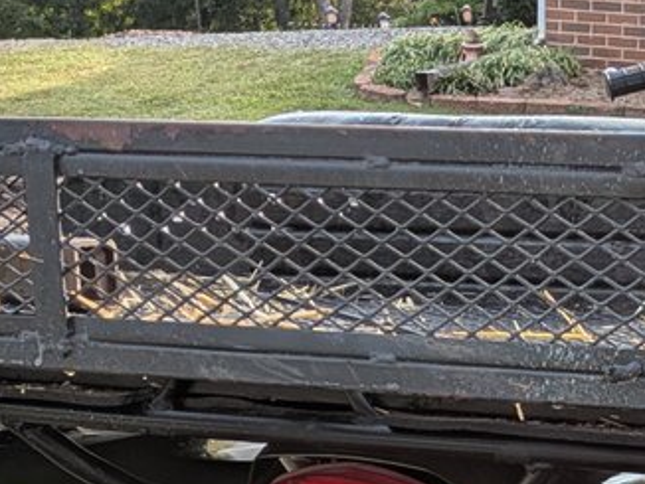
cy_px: 740
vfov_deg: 12.2
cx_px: 827
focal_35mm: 116
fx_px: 2163
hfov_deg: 16.1
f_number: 1.89
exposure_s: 1/530
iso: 43
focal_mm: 5.43
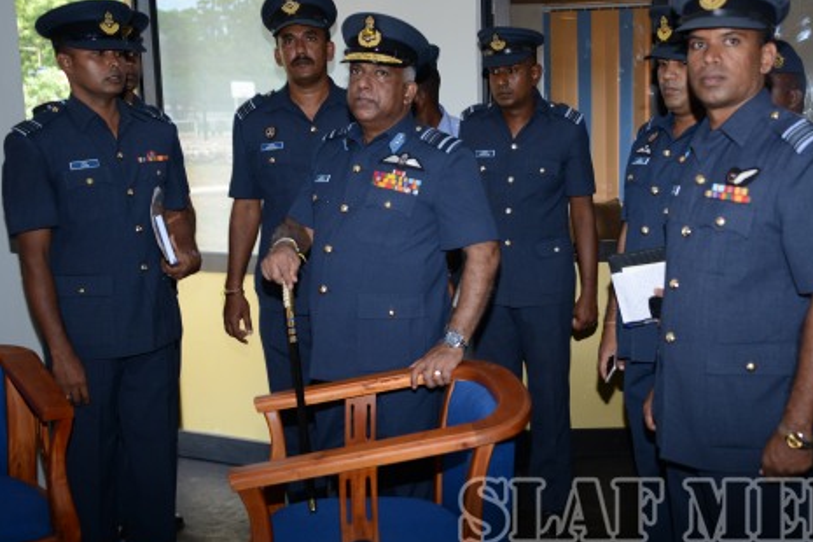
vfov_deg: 27.5
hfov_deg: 40.1
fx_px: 1106
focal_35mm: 49
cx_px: 507
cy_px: 266
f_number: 4
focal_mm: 38
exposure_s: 1/80
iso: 250
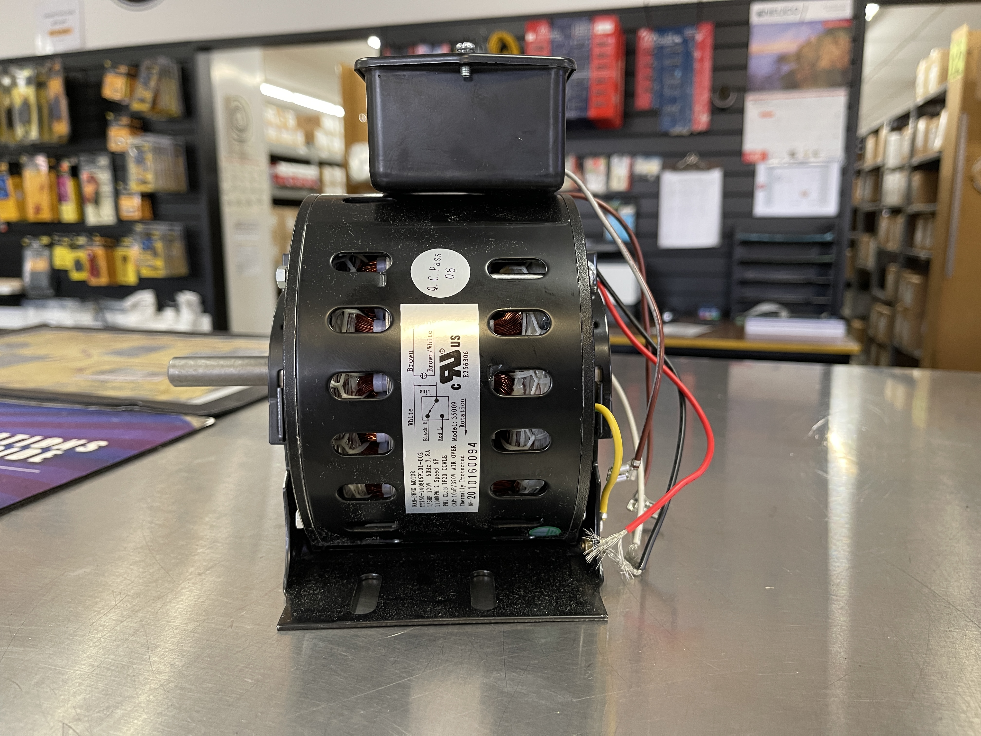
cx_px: 490
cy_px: 368
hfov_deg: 67.3
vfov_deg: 53.1
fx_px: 737
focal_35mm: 26
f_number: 1.6
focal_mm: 5.1
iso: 200
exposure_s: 1/60
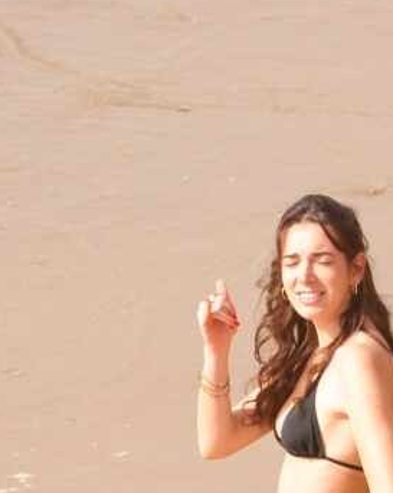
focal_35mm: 1423
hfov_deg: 1.1
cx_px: 180
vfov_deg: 1.4
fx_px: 20717
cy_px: 401
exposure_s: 1/1000
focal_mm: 506
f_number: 11
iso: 1600
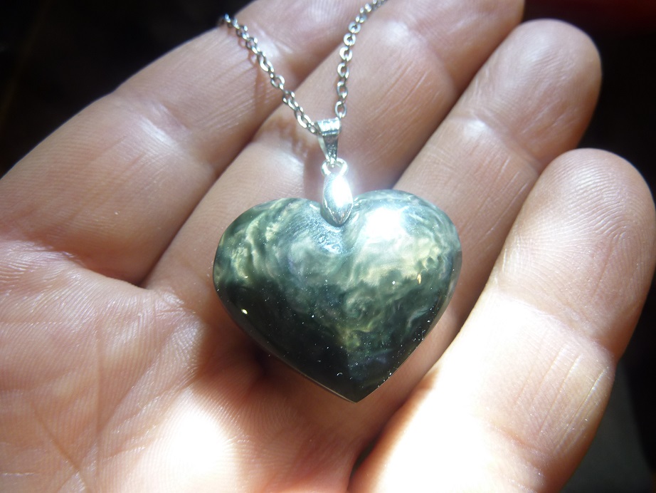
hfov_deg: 69.4
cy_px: 246
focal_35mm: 25
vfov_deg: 54.9
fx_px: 474
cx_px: 328
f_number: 3.3
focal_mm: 4.1
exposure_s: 1/30
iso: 100
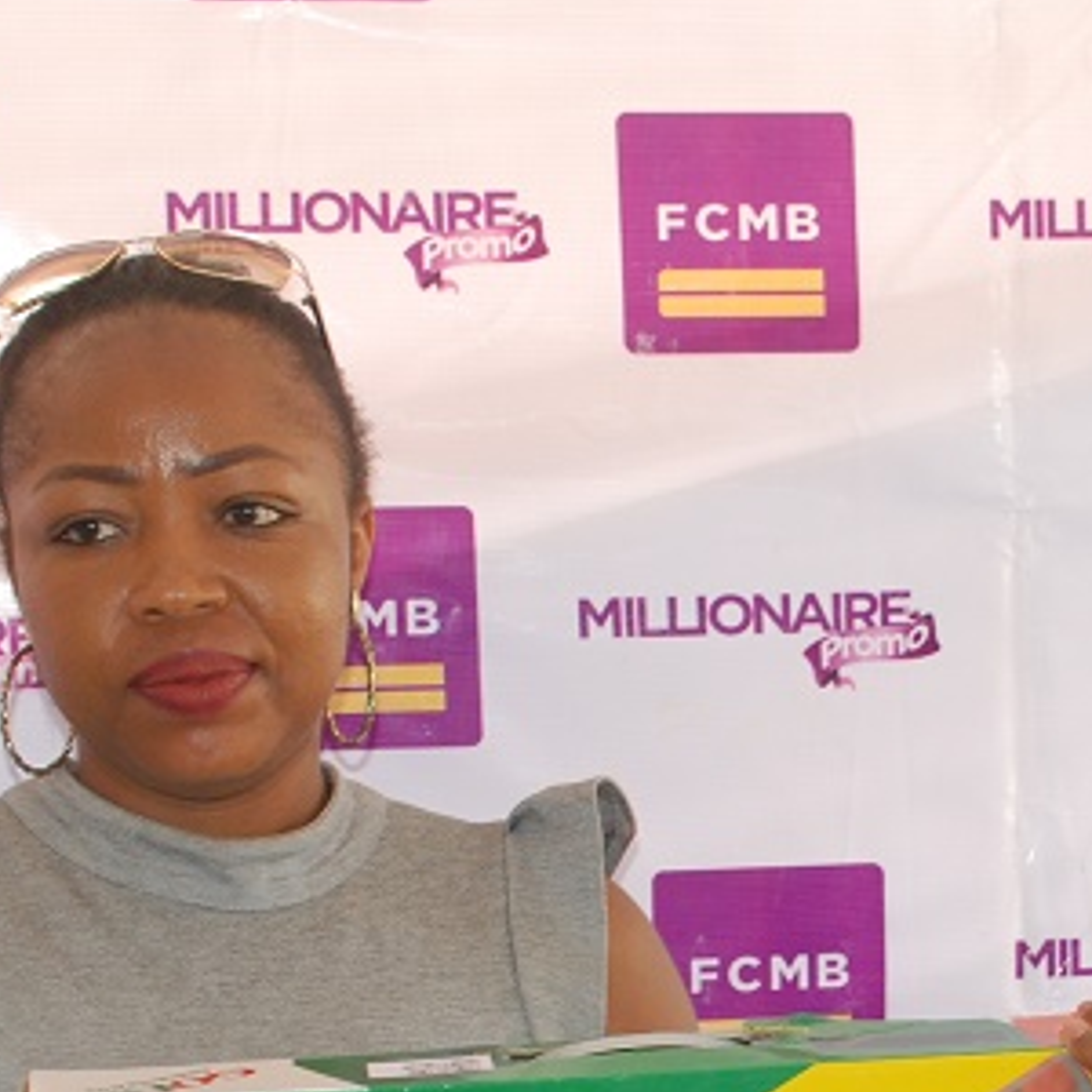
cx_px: 837
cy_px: 1079
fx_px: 4069
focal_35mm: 114
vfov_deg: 15.0
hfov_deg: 15.2
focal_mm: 26
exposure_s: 1/60
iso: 400
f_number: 5.6
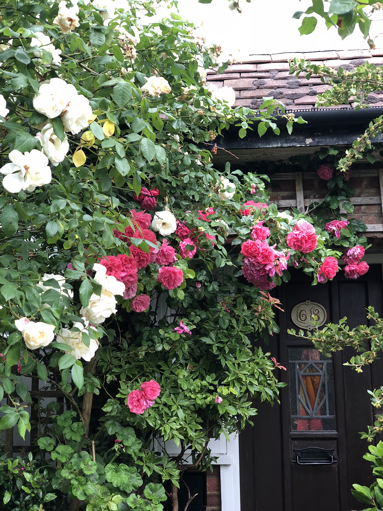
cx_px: 192
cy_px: 256
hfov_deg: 28.0
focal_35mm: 52
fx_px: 767
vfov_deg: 36.8
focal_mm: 6
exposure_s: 1/60
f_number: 2.4
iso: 16
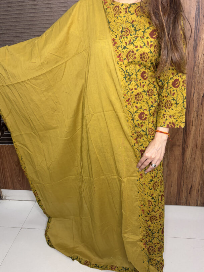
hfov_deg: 46.8
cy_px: 143
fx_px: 236
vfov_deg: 59.9
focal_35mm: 30
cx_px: 93
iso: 160
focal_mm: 5.96
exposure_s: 1/50
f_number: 1.6
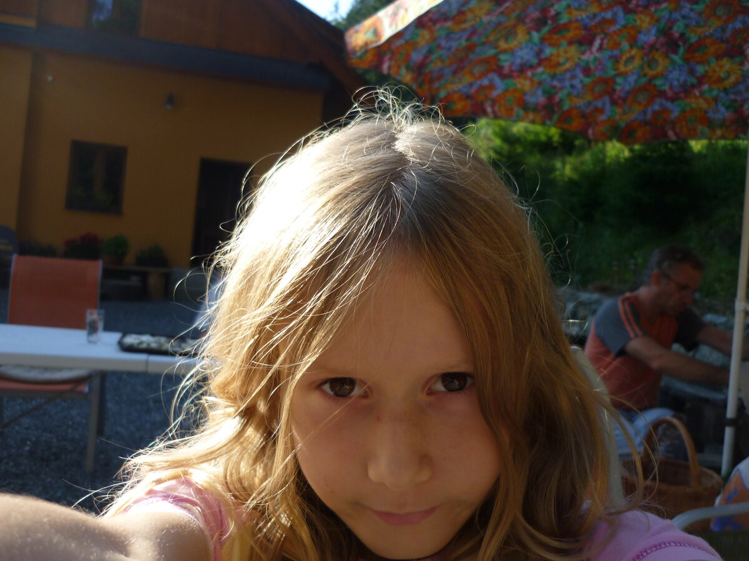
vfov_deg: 42.9
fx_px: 714
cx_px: 374
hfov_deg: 55.4
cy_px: 280
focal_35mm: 33
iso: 80
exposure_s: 1/500
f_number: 2.8
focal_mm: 5.5
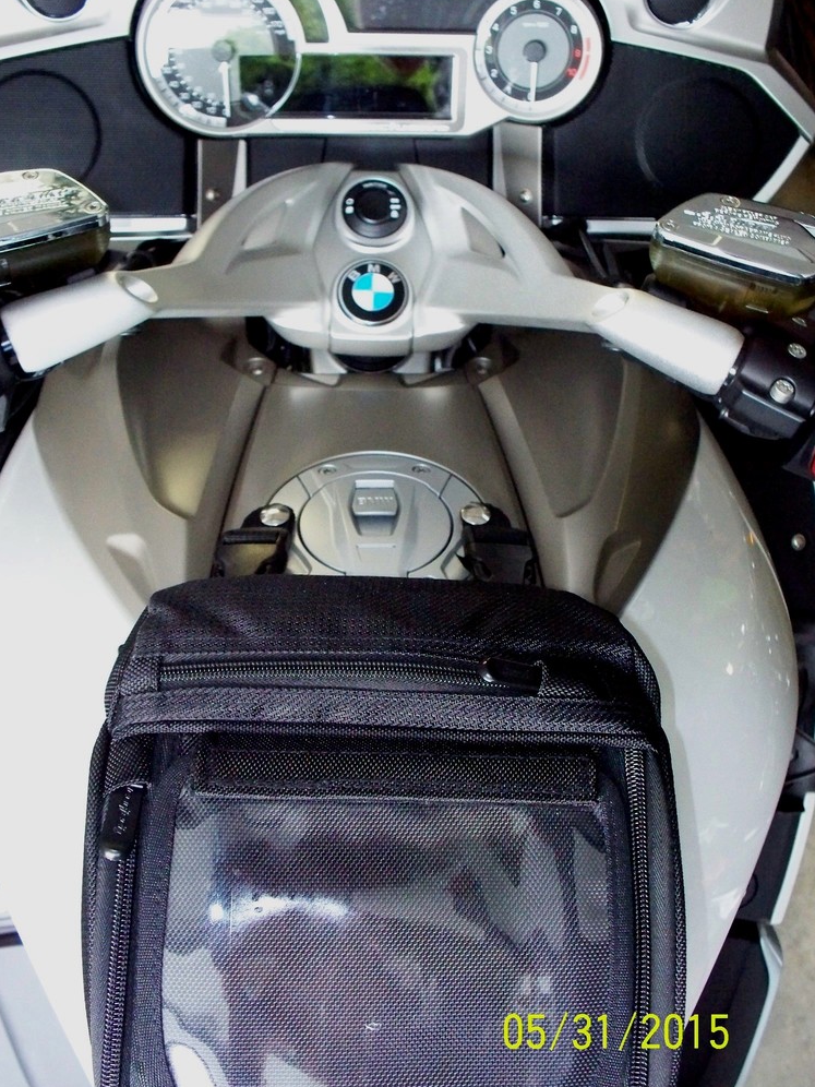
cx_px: 397
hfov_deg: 38.7
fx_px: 1162
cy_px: 549
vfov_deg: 50.1
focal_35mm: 37
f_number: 2.8
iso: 1250
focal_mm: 7.54
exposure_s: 1/125
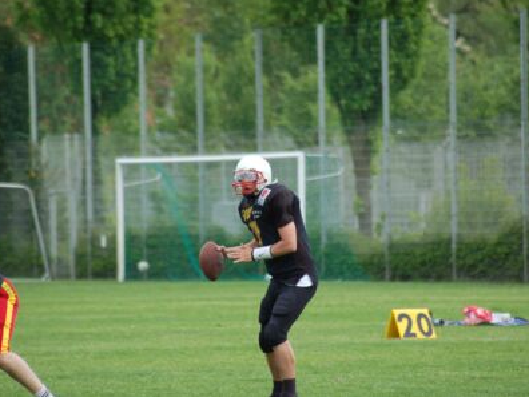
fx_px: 5532
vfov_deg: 4.1
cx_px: 267
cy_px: 198
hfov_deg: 5.5
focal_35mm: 362
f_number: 5.3
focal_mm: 220
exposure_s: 1/800
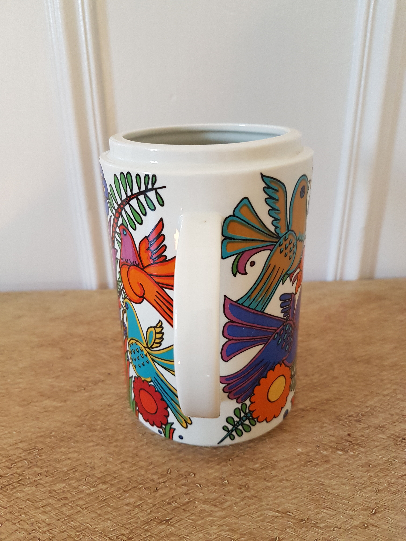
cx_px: 203
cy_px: 270
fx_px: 407
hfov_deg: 53.1
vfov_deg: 67.3
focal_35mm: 26
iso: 200
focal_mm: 4.2
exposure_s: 1/60
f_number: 1.7
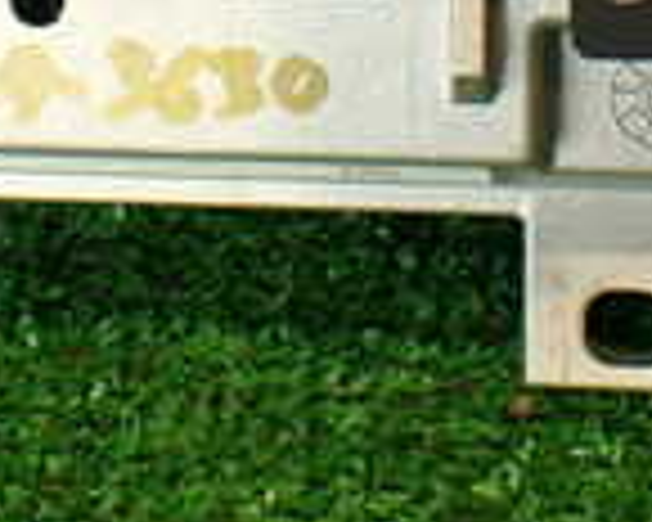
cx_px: 22
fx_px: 2489
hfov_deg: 14.7
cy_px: -297
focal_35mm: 129
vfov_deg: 11.4
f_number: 2.4
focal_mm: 5.79
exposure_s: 1/50
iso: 200
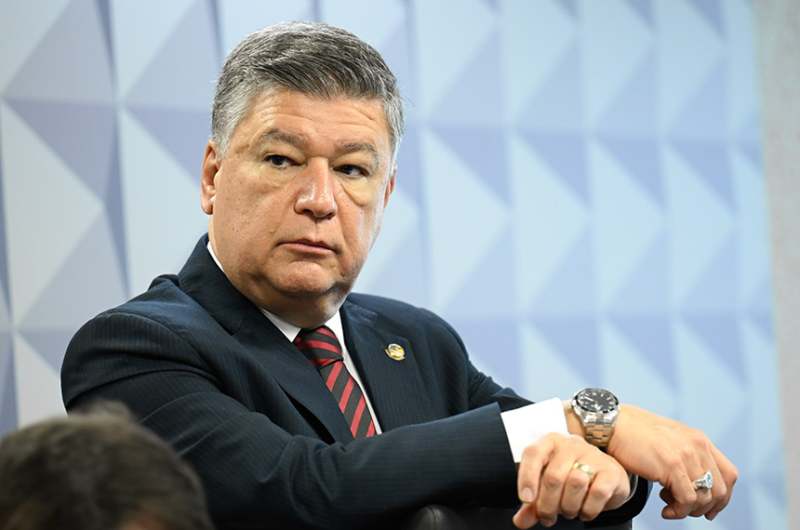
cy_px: 265
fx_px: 5811
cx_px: 400
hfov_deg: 7.9
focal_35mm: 262
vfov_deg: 5.2
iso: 1600
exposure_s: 1/160
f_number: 2.8
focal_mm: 175
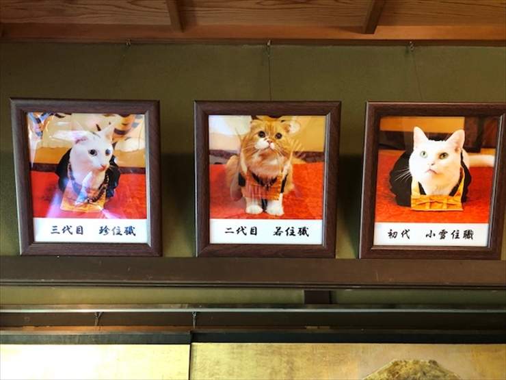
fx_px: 409
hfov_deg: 63.4
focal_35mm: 28
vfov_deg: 49.7
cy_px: 190
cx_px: 253
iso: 100
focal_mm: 4
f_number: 1.8
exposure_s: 1/15
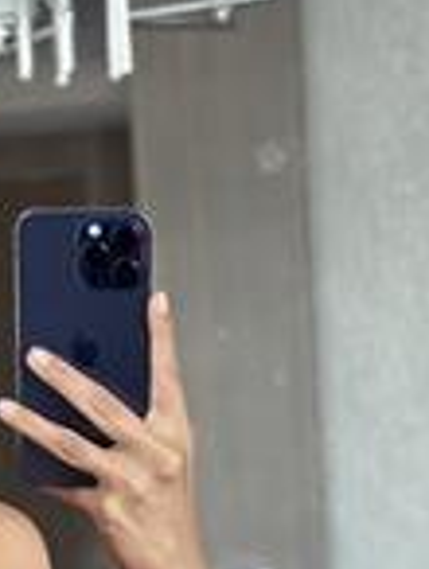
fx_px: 2735
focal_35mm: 166
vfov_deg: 11.3
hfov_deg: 8.9
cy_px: 904
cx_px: -8
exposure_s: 1/50
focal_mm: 6.86
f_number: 1.78
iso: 160
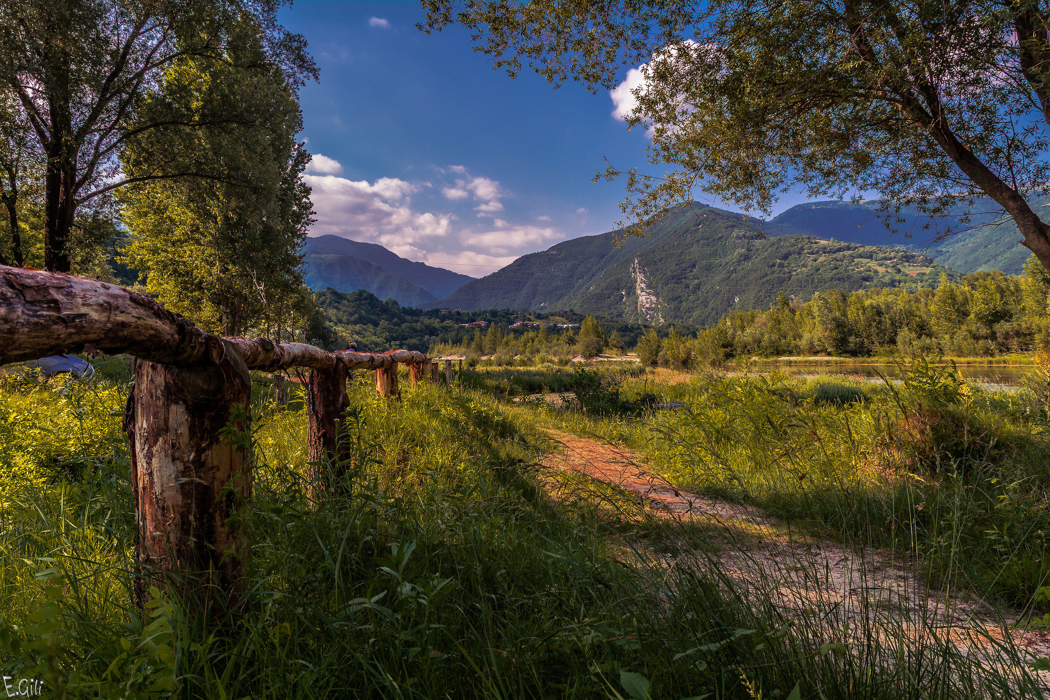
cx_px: 525
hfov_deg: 70.4
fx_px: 744
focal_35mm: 26
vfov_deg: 50.4
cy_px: 350
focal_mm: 17
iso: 200
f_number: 11
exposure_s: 1/125
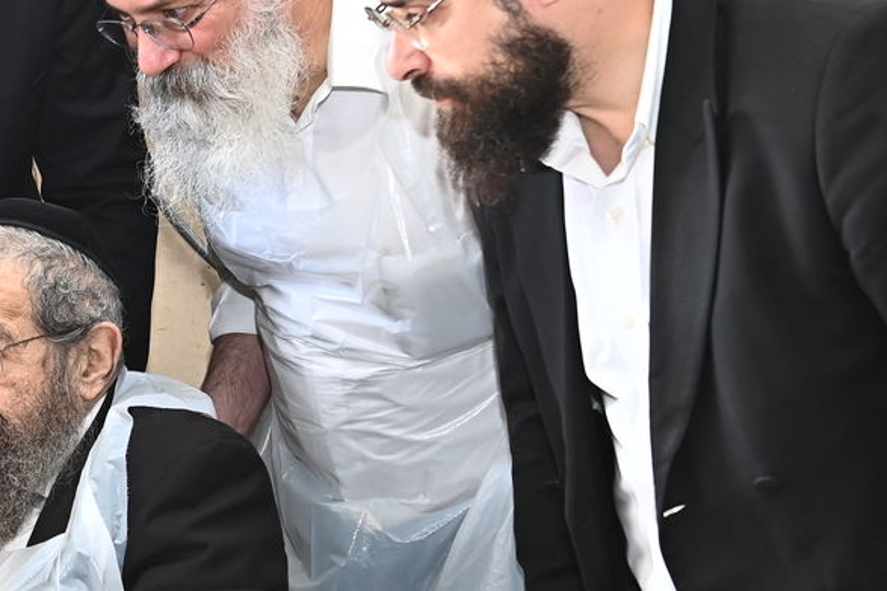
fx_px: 2586
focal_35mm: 105
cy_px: 349
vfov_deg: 13.0
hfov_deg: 18.8
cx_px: -44
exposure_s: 1/200
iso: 1600
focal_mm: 44
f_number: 4
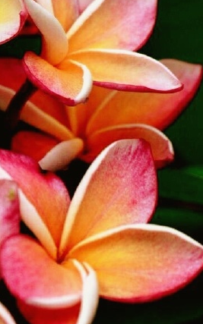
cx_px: -57
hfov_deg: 1.1
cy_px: 179
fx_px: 10150
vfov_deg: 1.8
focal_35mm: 1147
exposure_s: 1/250
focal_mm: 400
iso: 500
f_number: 5.6
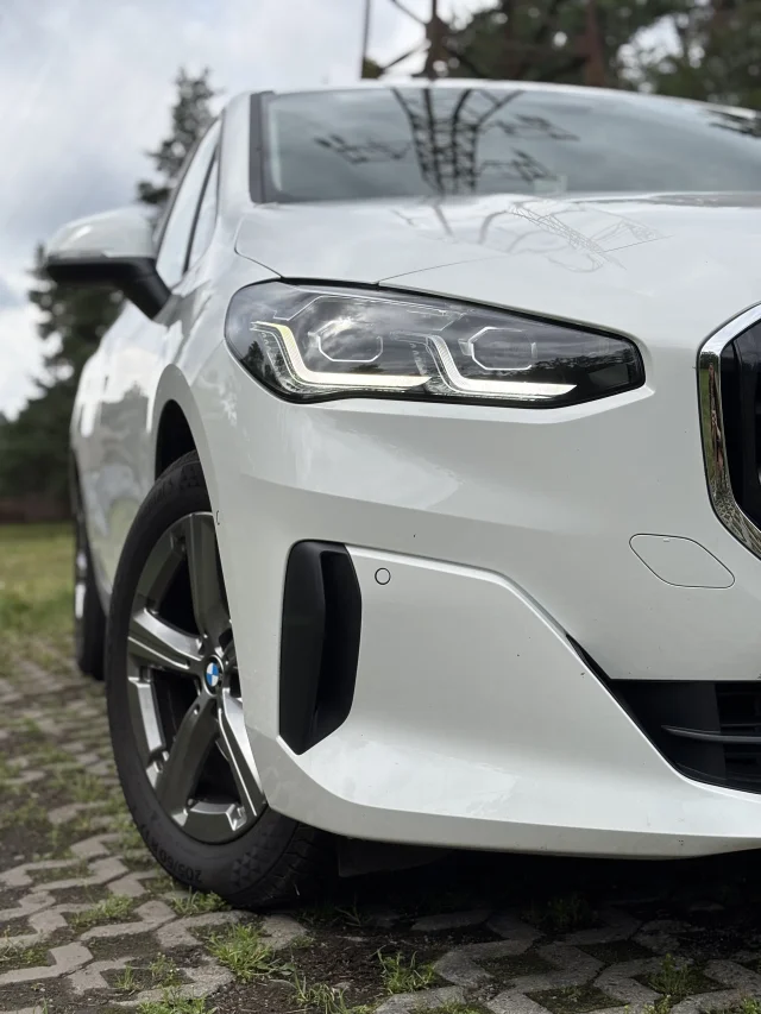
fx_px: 1524
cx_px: 380
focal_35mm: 52
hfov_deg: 28.0
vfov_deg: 36.8
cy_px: 507
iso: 32
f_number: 1.6
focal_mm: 5.96
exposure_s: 1/1984
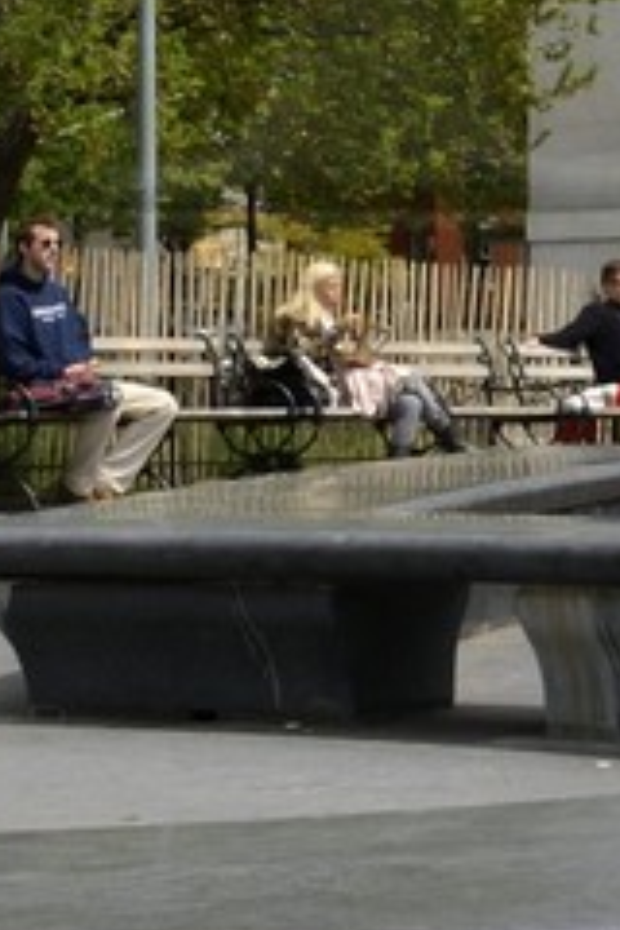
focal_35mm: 160
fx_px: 4133
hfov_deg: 8.6
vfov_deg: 12.3
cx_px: 194
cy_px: -418
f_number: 14
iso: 400
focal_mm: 24
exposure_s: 1/250
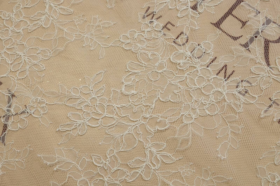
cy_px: 93
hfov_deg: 41.9
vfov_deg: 28.6
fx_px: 365
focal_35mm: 47
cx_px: 140
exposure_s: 1/125
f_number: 5.6
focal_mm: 31.5
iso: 200
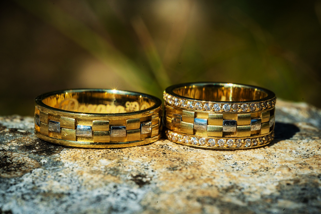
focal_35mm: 105
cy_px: 107
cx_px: 160
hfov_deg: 19.5
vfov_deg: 13.0
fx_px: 936
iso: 200
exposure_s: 1/400
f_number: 16
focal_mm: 105
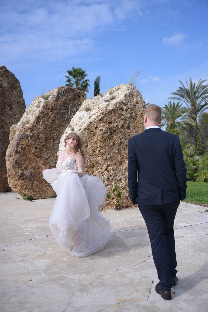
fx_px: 303
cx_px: 104
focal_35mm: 35
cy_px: 156
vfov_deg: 54.4
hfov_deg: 37.9
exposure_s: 1/2000
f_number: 3.5
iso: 125
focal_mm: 35
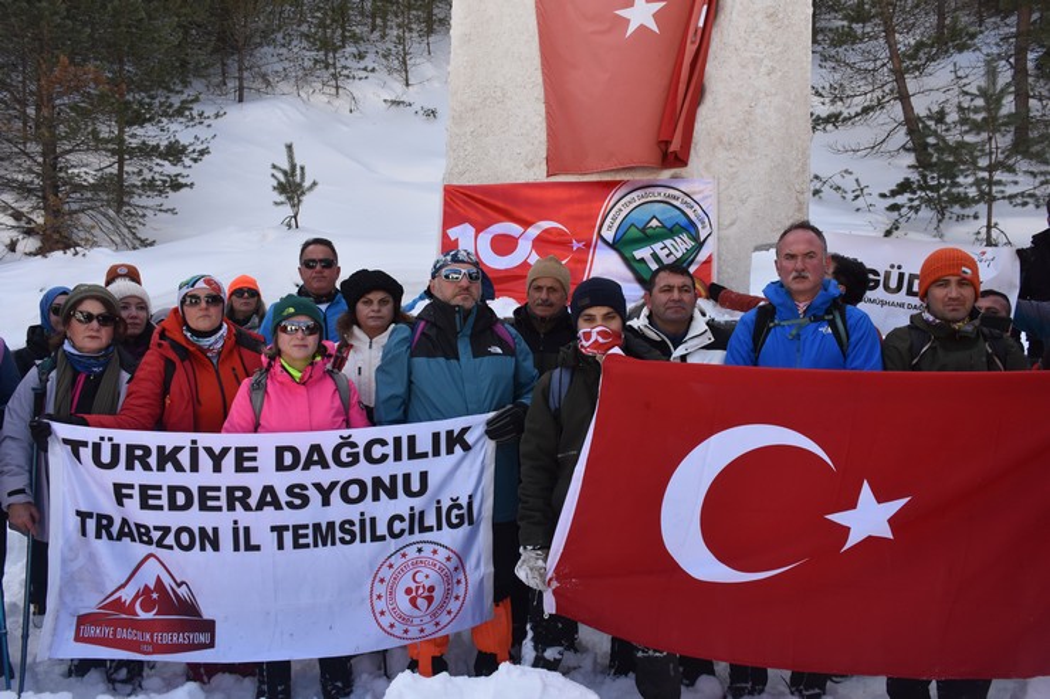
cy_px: 350
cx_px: 525
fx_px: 787
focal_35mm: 27
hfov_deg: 67.4
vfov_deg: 47.9
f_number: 8
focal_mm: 18
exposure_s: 1/500
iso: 500
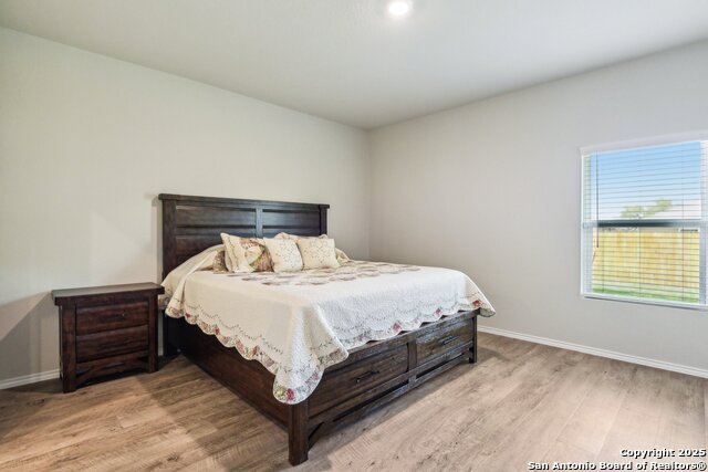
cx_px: 354
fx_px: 315
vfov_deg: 73.8
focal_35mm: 16
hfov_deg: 96.7
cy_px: 236
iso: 2000
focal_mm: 16
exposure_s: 1/15
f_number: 8
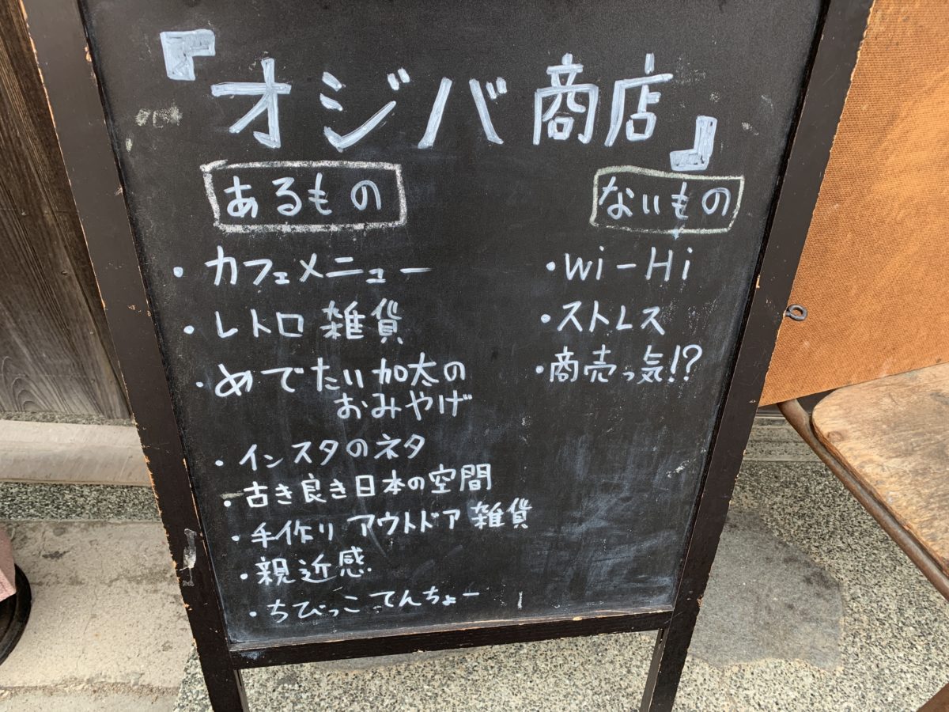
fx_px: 713
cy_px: 356
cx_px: 474
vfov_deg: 53.1
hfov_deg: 67.3
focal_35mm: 26
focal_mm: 4.25
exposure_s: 1/121
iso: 80
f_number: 1.8
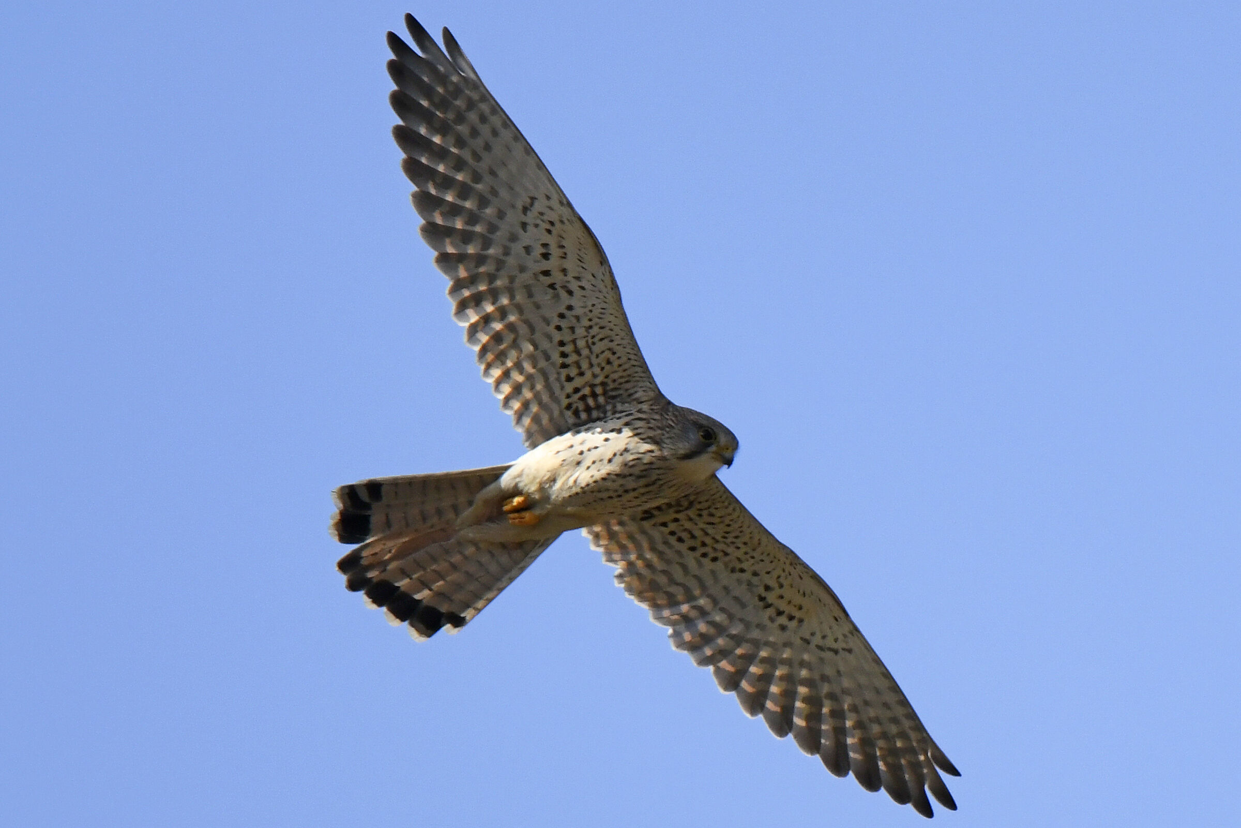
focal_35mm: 600
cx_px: 620
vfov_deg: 2.3
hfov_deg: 3.4
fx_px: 20682
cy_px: 414
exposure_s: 1/2000
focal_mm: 600
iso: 500
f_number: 7.1
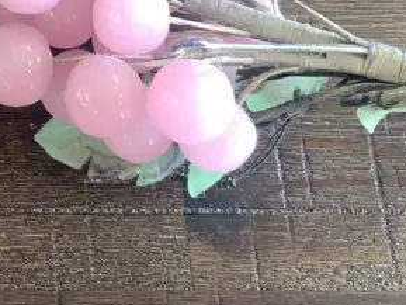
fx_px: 1079
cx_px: -58
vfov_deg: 15.2
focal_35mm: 92
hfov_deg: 20.2
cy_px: -114
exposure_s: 1/50
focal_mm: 4.25
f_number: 1.8
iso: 80
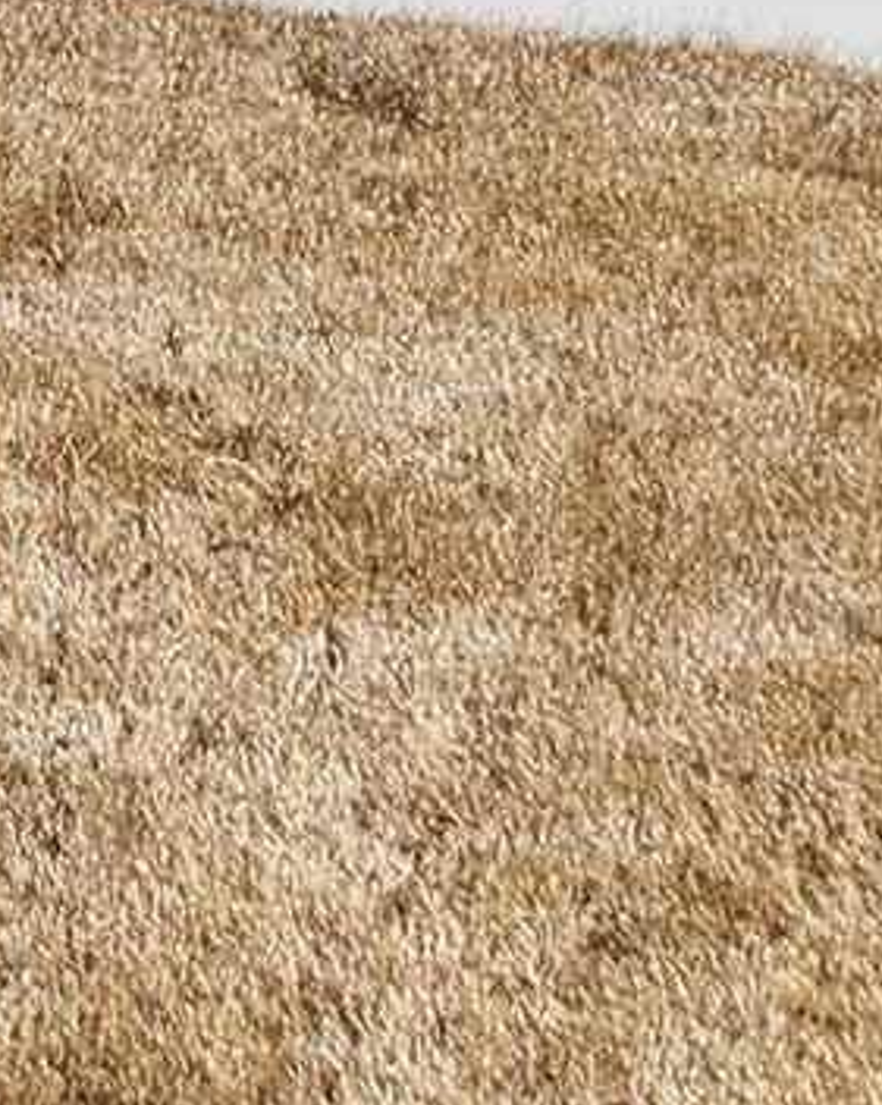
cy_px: -1475
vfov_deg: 9.0
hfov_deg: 7.6
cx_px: -794
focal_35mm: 196
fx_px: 6404
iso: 25
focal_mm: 5.54
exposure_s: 1/1732
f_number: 1.8
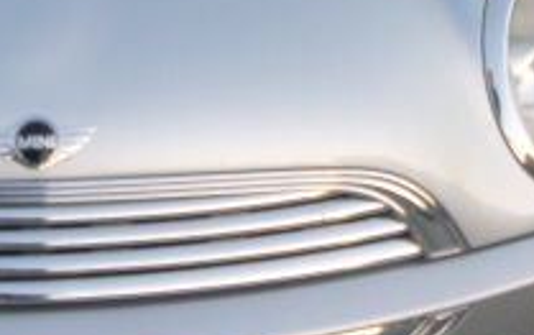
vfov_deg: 15.7
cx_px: -26
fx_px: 1180
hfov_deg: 24.1
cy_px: -38
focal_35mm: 81
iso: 160
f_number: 3.9
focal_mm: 4.5
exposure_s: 1/60
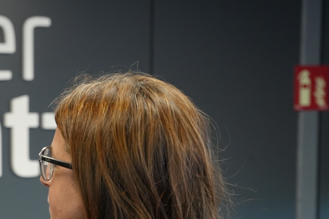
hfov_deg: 13.6
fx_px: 1323
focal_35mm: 145
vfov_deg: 9.3
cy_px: 315
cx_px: -121
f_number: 4
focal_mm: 46.9
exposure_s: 1/160
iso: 1250
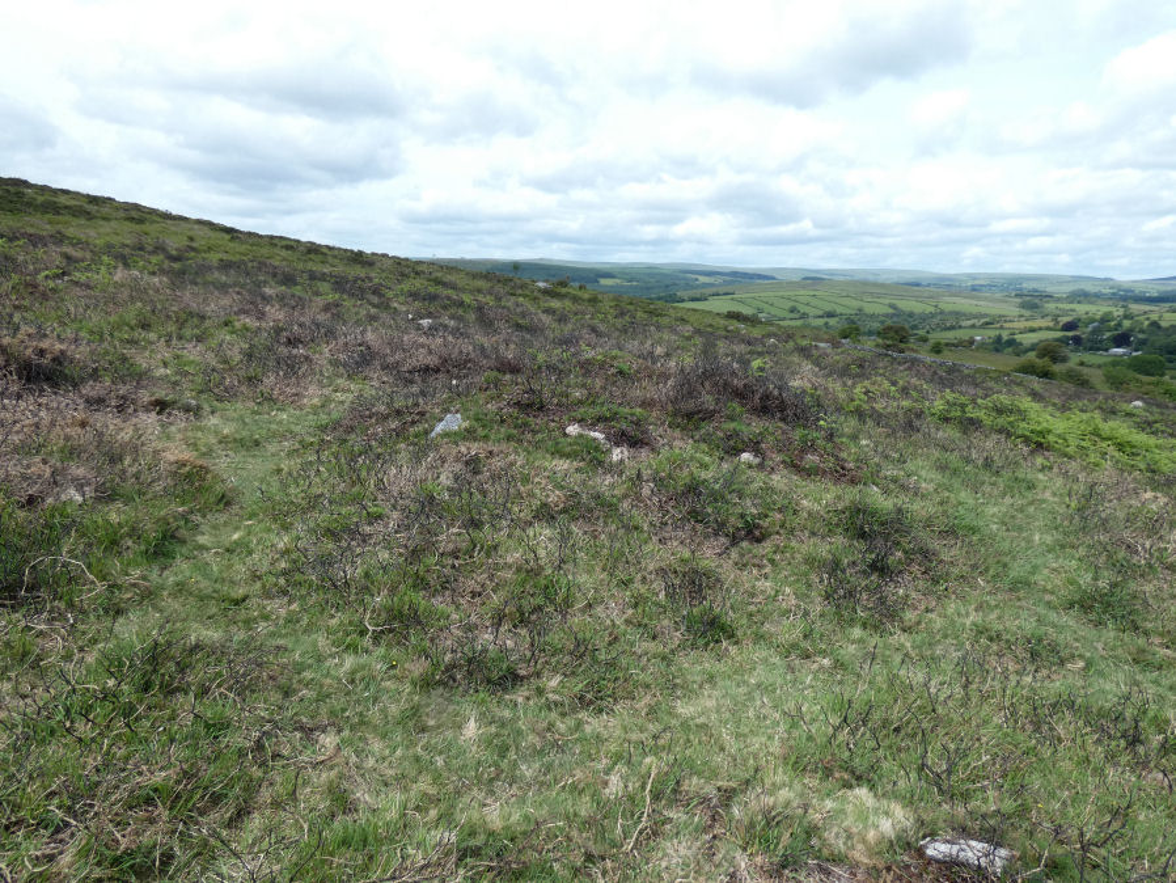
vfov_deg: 61.1
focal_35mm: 22
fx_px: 748
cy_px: 442
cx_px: 588
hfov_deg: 76.4
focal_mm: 3.9
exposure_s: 1/800
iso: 80
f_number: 2.9
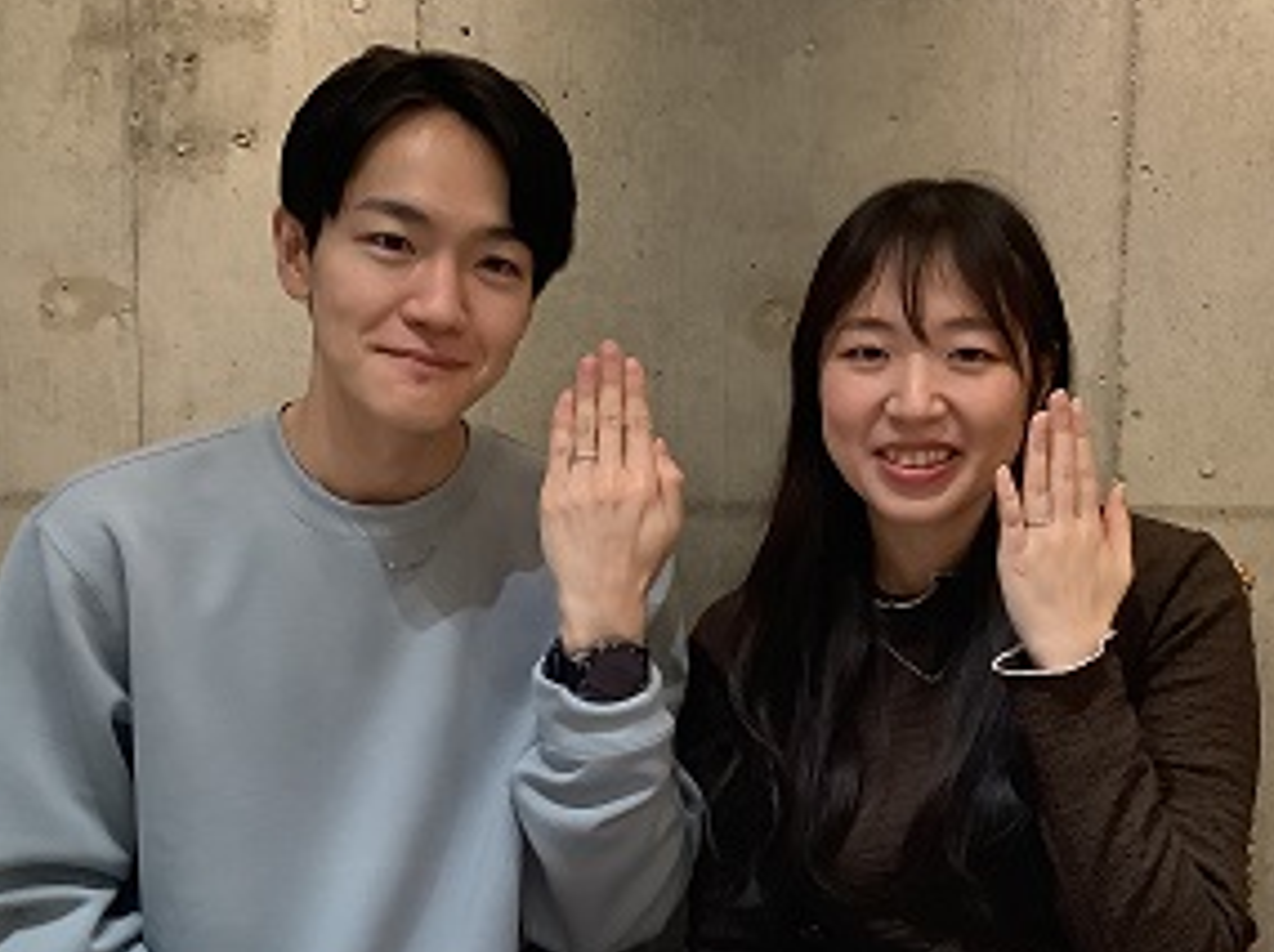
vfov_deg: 29.6
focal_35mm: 49
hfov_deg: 38.9
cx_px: 715
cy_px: 476
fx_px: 1801
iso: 320
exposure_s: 1/60
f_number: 2.4
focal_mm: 3.3
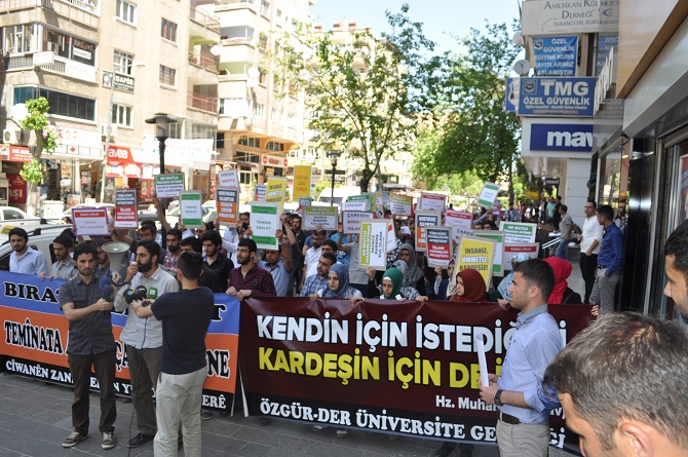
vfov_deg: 47.8
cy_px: 228
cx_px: 344
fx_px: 515
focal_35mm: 27
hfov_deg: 67.4
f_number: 5.6
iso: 200
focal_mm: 18
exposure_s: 1/200
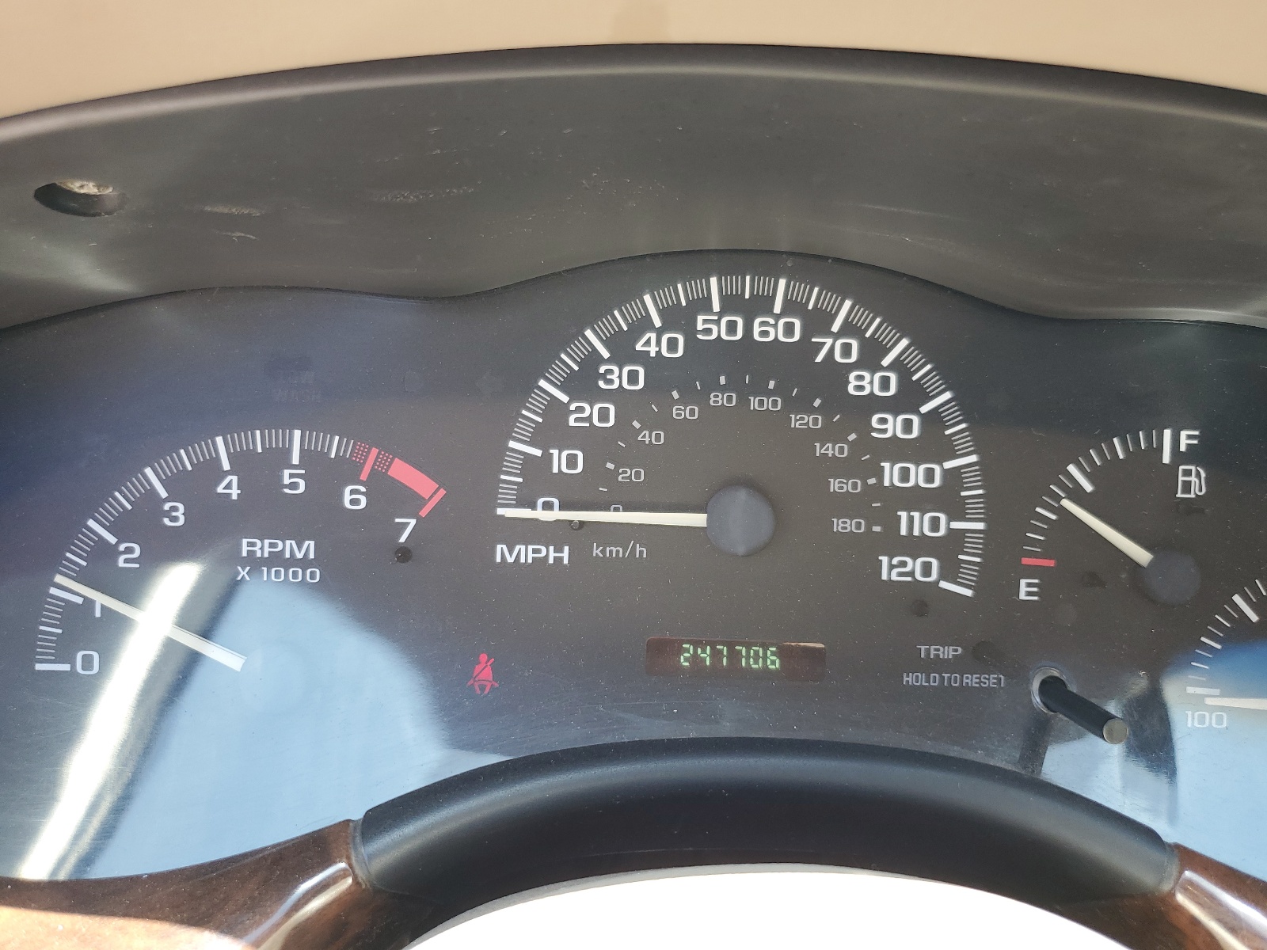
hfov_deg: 67.3
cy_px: 475
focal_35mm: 26
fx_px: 952
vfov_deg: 53.1
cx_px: 634
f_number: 1.5
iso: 53
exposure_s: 1/120
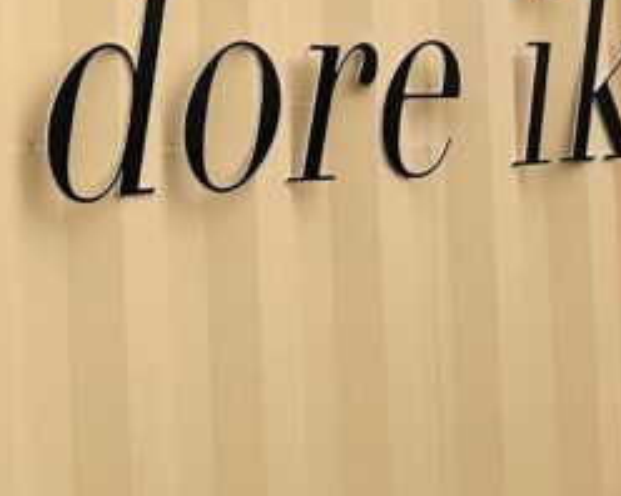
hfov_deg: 15.1
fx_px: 2222
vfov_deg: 12.3
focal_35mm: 121
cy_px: -178
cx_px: -213
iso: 80
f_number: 1.78
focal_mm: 6.86
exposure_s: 1/473
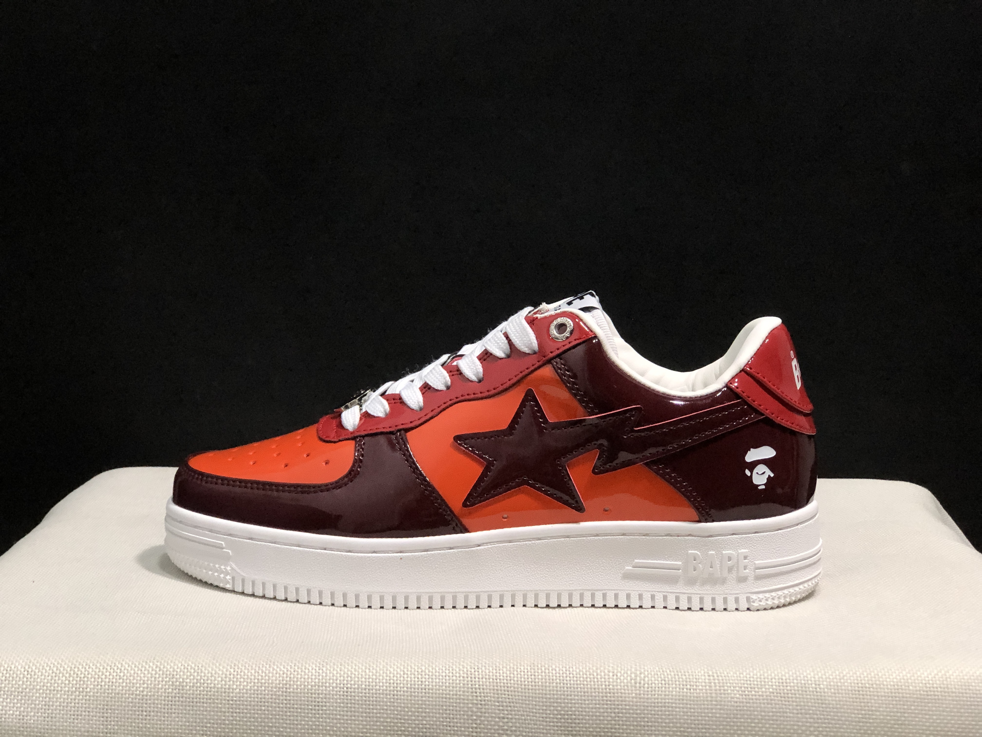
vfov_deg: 25.7
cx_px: 491
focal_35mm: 57
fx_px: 1617
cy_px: 368
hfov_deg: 33.8
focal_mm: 6.6
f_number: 2.8
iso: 64
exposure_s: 1/30
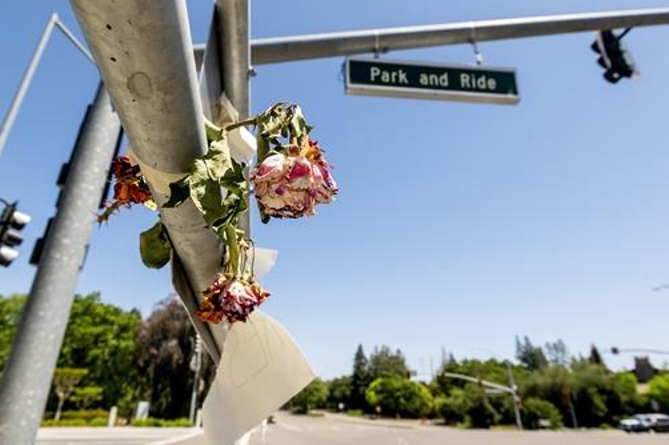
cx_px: 328
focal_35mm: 22
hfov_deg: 78.6
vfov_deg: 57.1
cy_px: 216
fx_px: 409
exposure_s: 1/750
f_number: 6.7
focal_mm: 17
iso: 400
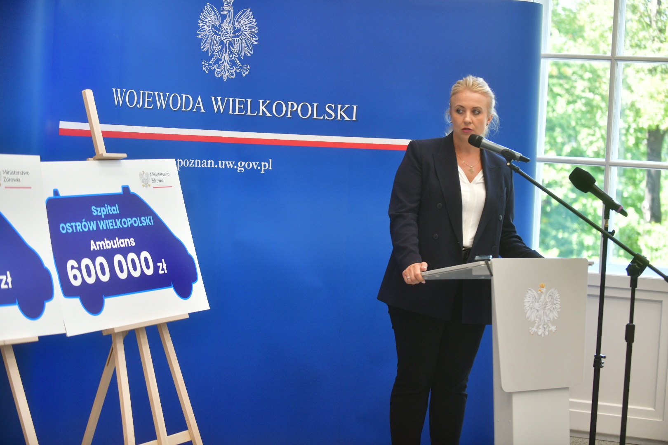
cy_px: 222
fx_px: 1299
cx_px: 334
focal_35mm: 70
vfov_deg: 19.5
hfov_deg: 28.8
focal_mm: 70
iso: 900
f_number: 2.8
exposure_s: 1/400
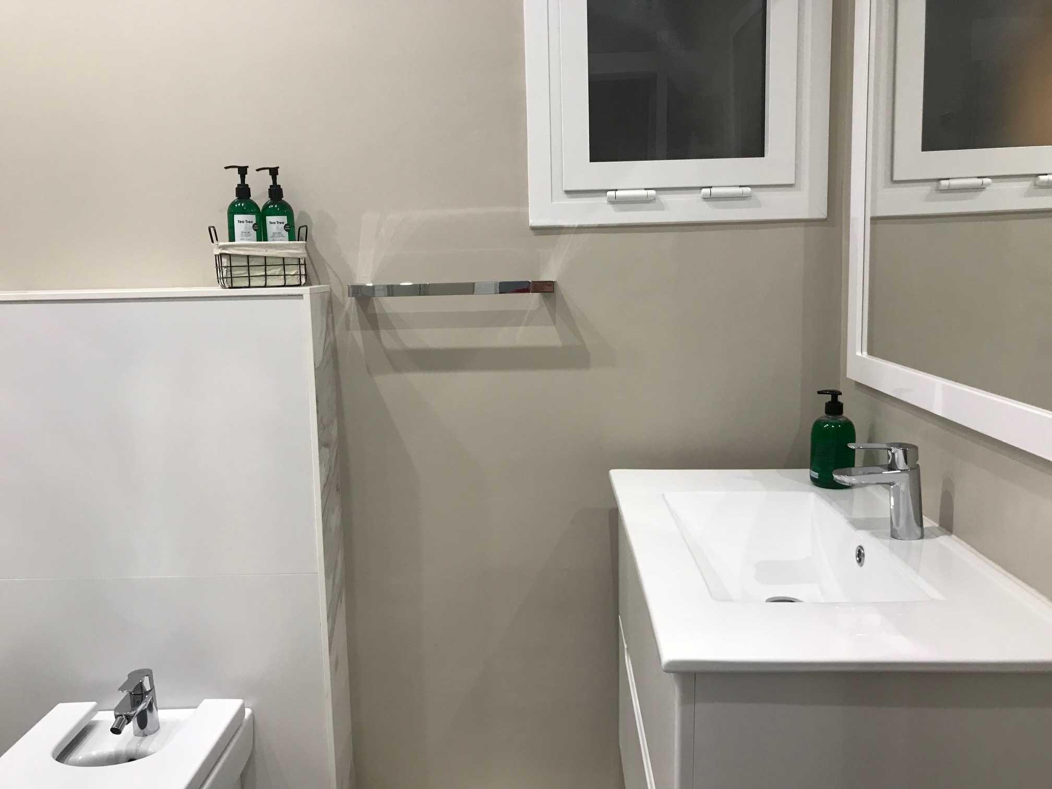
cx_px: 526
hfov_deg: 63.4
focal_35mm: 28
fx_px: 851
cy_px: 394
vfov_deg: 49.7
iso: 32
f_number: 1.8
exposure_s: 1/33
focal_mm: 3.99
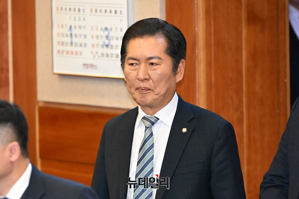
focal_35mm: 270
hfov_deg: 7.6
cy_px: 100
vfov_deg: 5.1
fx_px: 2242
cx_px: 150
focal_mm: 270
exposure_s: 1/500
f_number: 4
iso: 7200
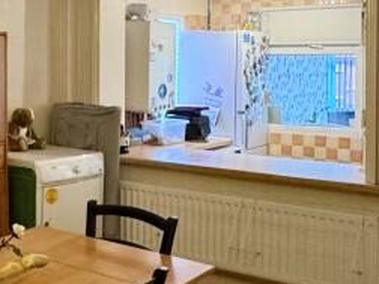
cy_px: 72
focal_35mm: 57
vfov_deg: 25.4
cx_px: 119
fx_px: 624
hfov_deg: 33.4
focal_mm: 2.22
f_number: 2.2
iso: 400
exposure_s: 1/50
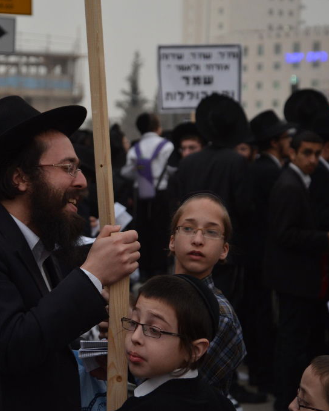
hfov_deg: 15.5
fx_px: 1205
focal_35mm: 99
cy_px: 206
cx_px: 83
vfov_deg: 19.4
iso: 1600
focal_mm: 70
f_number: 5
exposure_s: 1/125
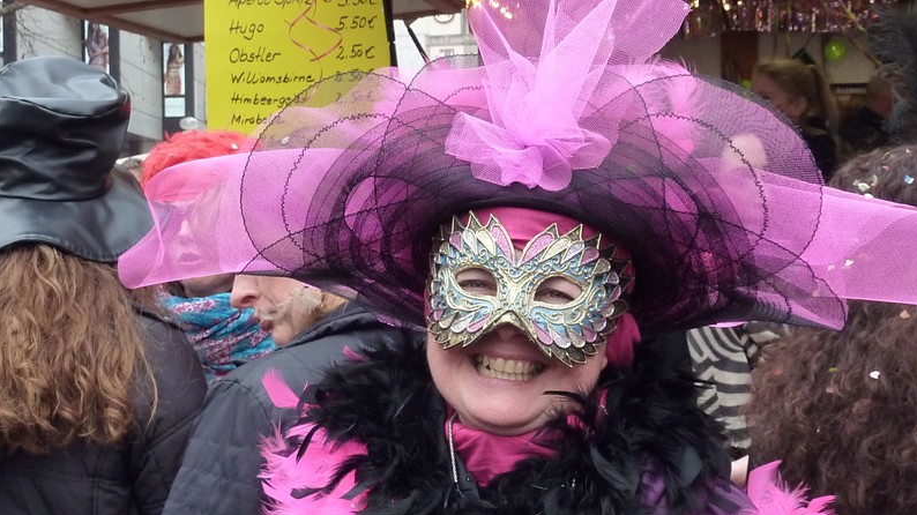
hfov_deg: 31.4
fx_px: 1629
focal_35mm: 67
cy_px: 245
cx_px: 460
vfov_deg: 18.0
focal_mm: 6.9
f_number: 3.7
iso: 400
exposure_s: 1/250
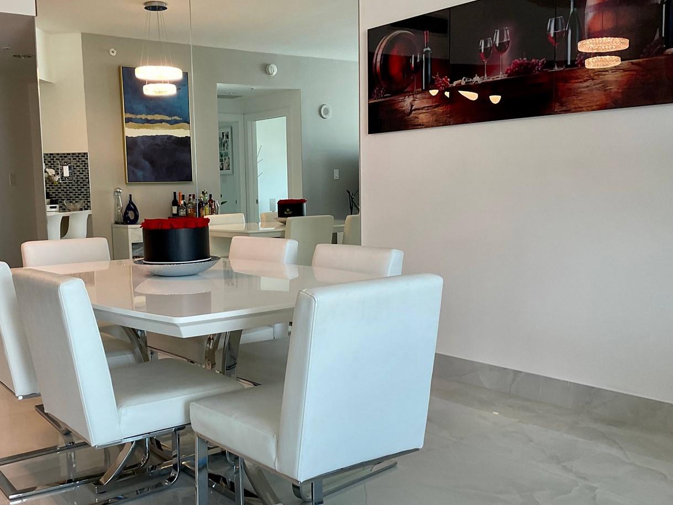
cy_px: 261
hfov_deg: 48.6
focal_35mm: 38
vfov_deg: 37.7
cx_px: 256
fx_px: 739
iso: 50
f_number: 1.8
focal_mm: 3
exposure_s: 1/120
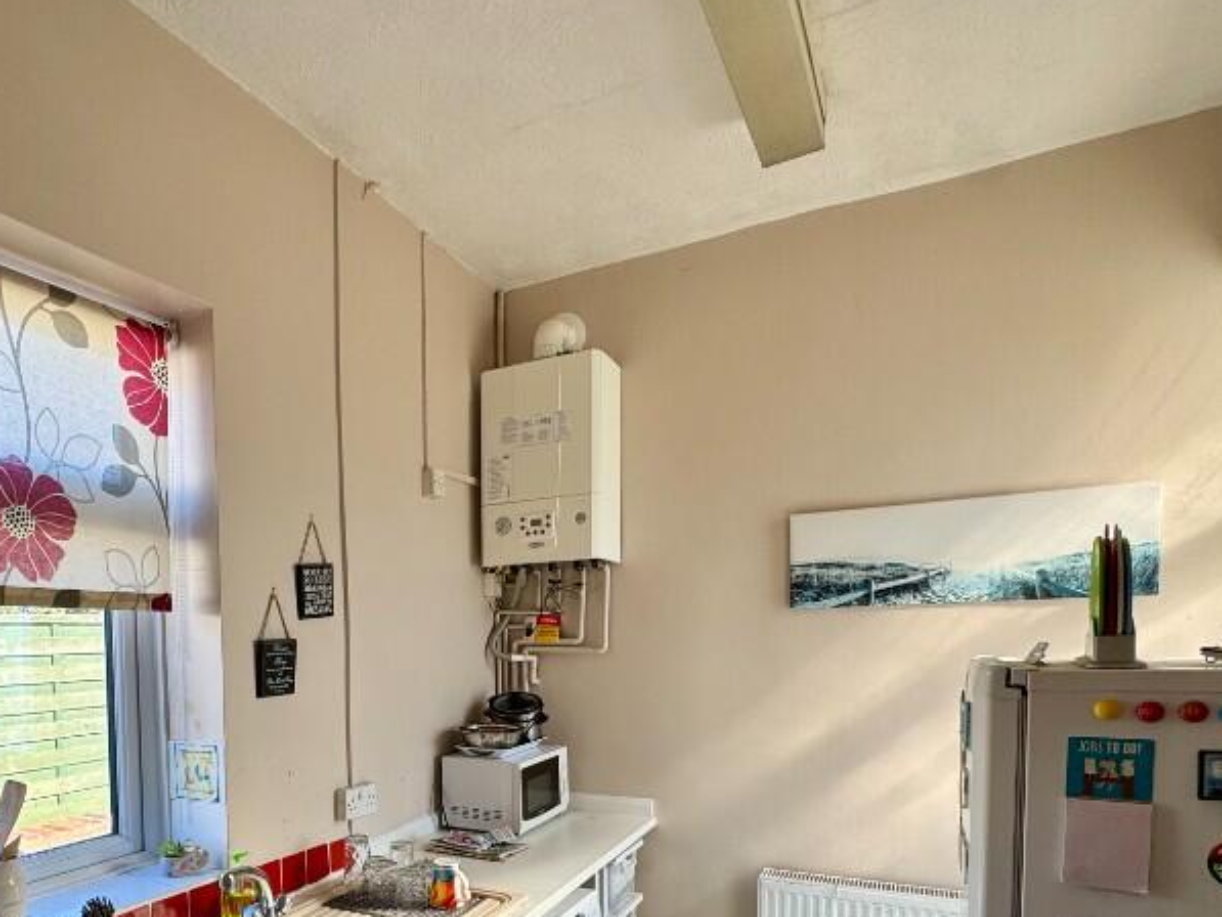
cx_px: 397
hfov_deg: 69.3
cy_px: 702
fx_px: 847
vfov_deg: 53.9
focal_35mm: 24
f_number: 2.2
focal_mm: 2.22
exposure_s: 1/142
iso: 40
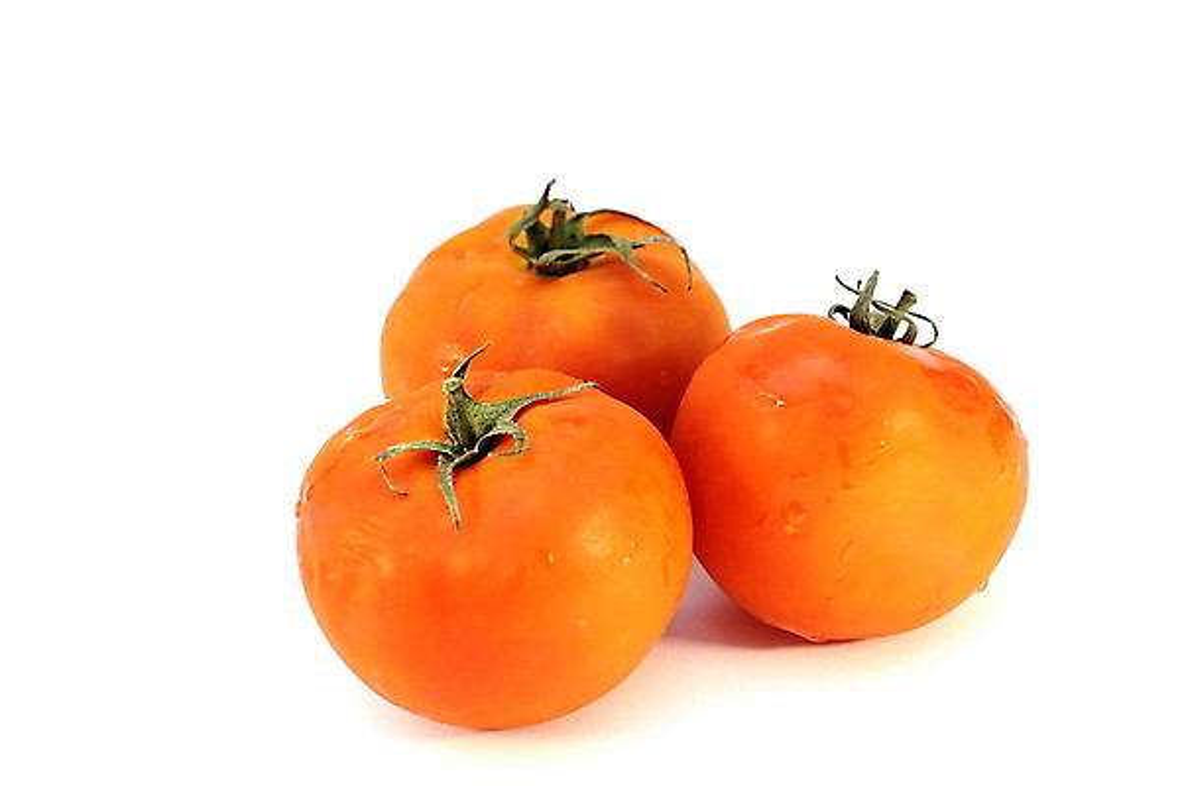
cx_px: 592
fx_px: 2464
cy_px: 393
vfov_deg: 18.1
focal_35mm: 75
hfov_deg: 27.0
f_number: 5.6
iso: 100
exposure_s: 1/20
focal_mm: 50
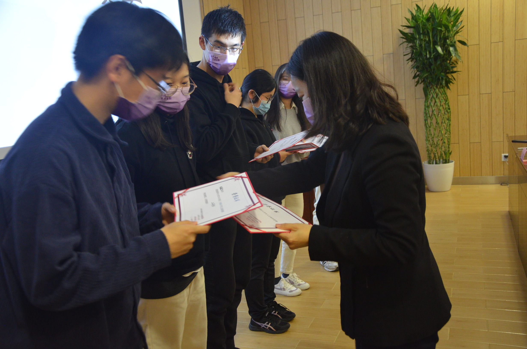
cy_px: 174
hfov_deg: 51.4
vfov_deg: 35.3
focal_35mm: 38
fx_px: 548
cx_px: 264
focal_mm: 25
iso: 1600
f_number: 4
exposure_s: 1/30
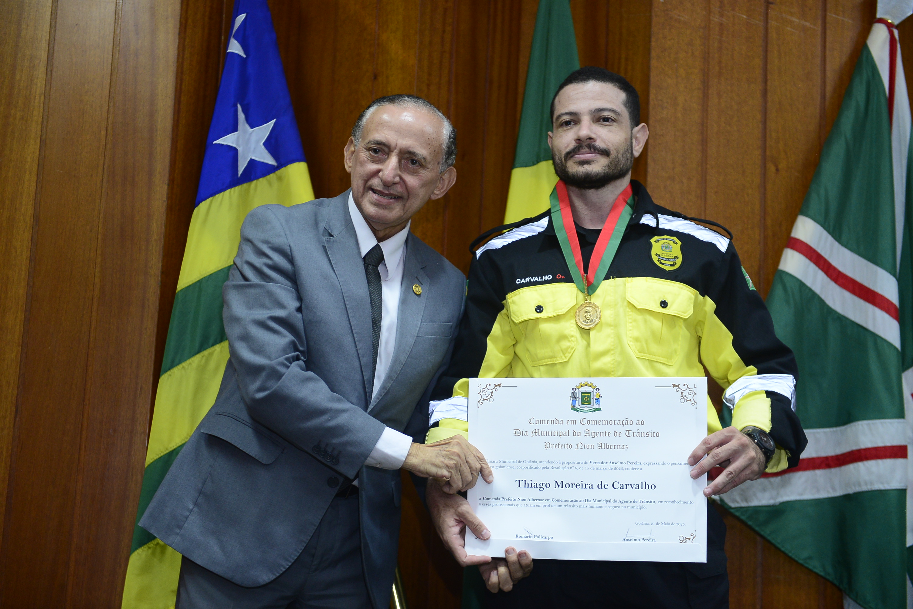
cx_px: 456
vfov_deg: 22.6
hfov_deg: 33.4
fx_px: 1522
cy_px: 304
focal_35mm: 60
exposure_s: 1/125
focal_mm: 60
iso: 1600
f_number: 2.8
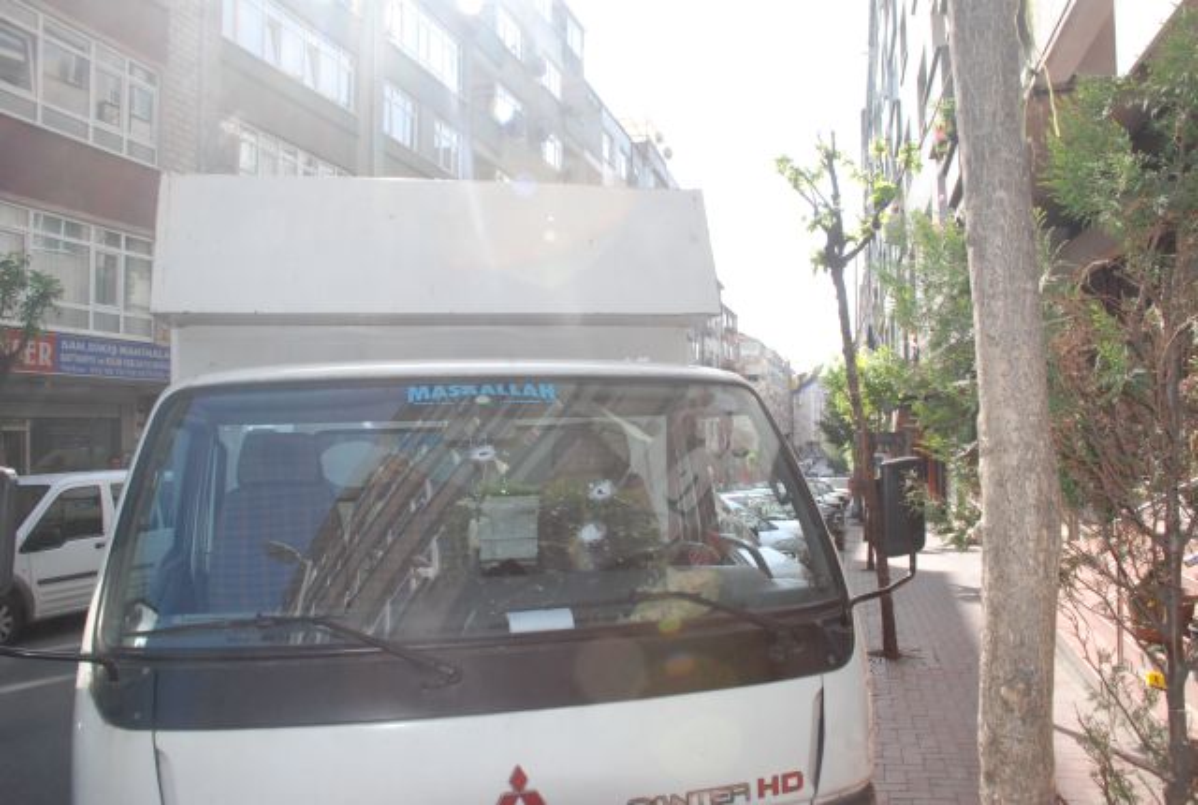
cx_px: 599
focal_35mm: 27
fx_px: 901
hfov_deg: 67.3
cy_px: 402
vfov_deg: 48.2
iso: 1000
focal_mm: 18
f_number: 18
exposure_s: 1/200
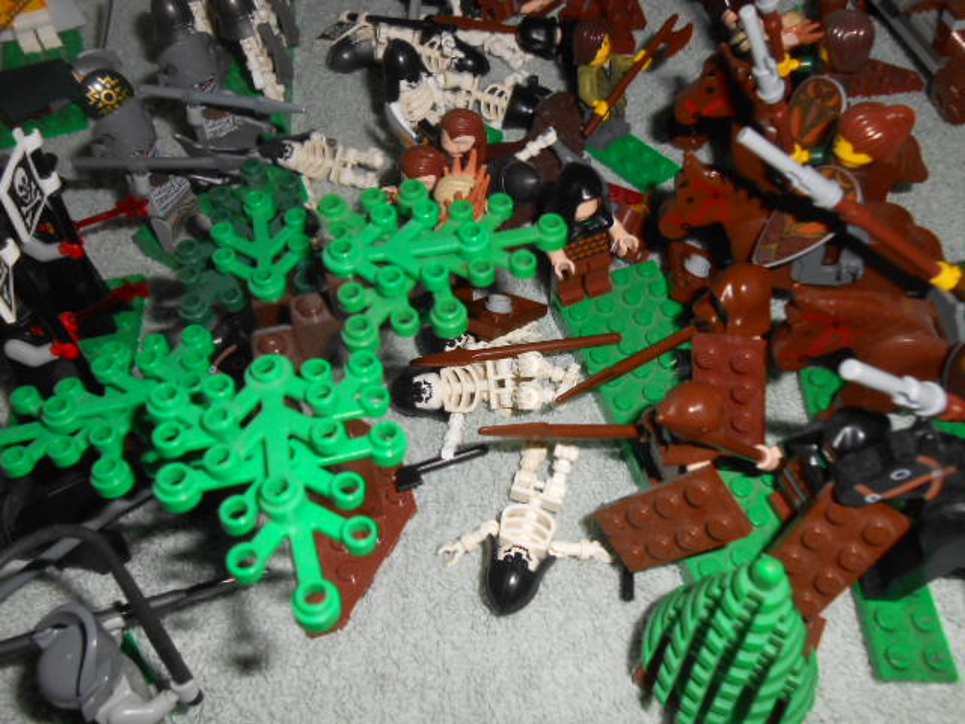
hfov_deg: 60.0
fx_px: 836
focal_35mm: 30
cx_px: 482
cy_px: 362
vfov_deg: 46.8
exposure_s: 1/25
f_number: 11.9
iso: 200
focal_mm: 5.3
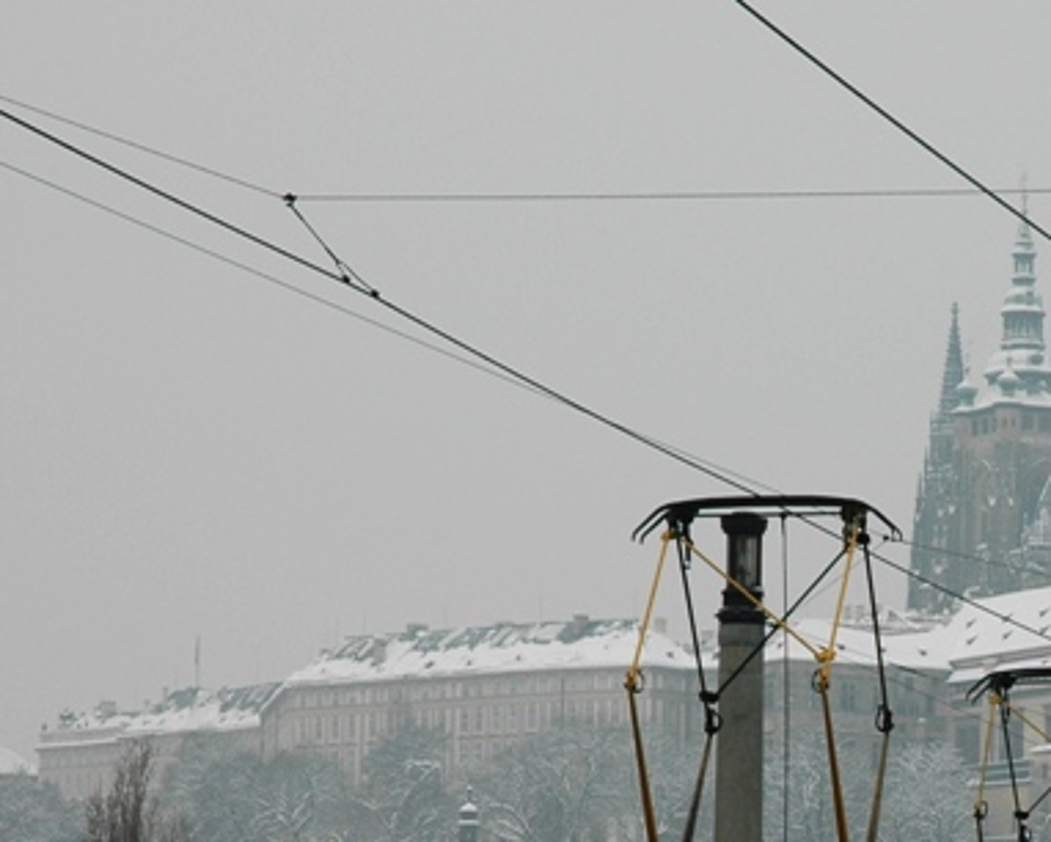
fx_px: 6411
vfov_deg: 7.5
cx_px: 905
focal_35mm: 206
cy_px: 814
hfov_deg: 9.3
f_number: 8
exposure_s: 1/320
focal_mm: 62
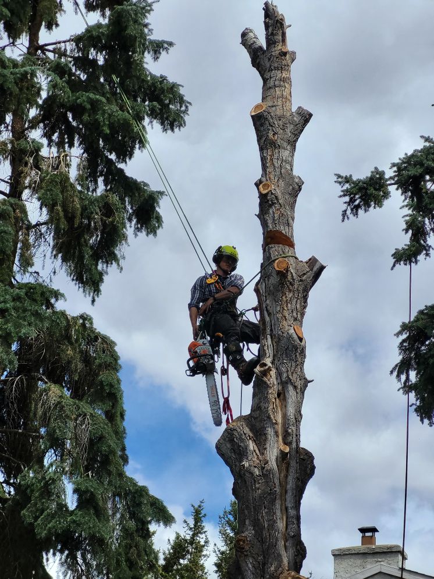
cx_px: 217
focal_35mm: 76
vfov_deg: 25.7
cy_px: 290
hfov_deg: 19.4
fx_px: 1271
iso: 25
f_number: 2.4
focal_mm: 7.12
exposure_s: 1/1704
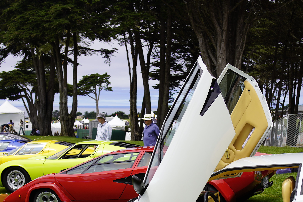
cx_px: 173
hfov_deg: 30.0
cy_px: 188
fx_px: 564
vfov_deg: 19.9
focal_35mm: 67
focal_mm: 35
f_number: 5
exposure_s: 1/800
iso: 100
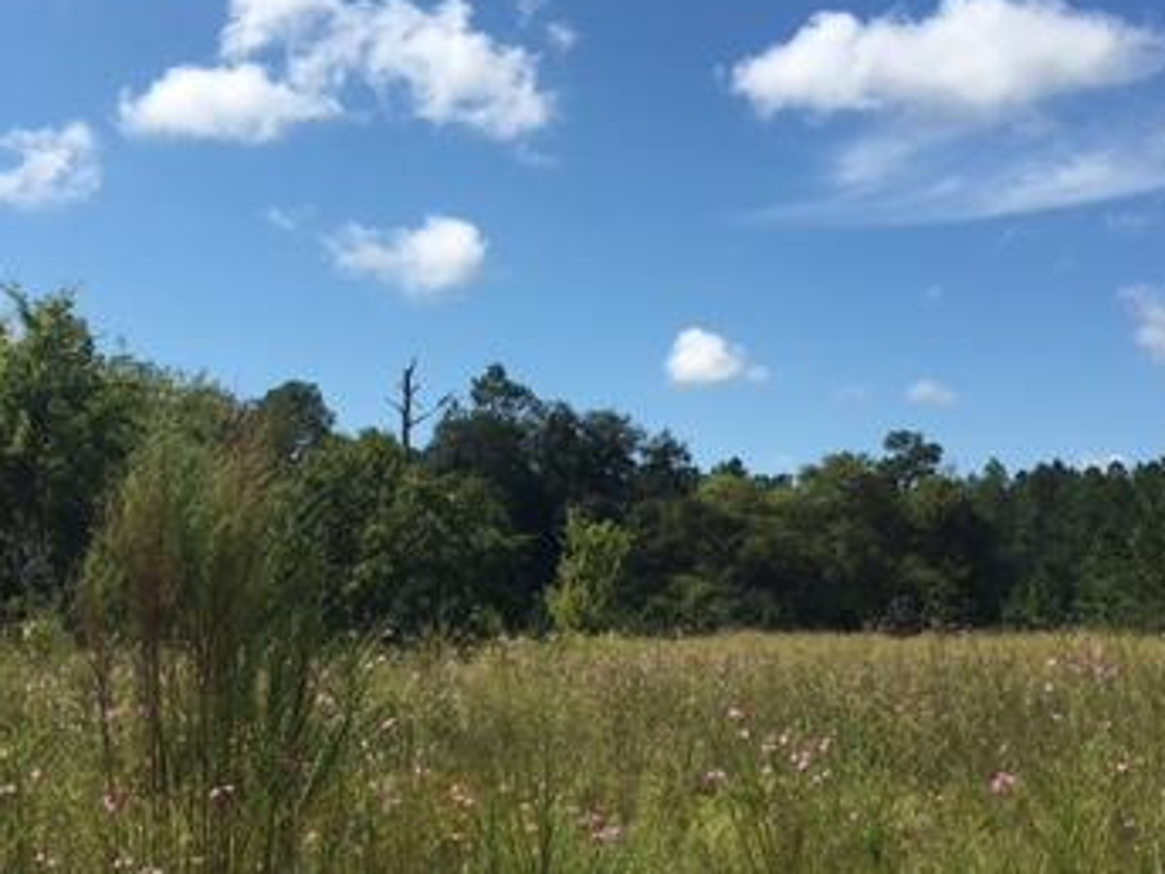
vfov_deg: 27.0
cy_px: 447
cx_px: 484
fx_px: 1817
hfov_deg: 35.5
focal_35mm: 54
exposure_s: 1/2137
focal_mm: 4.15
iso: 25
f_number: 2.2
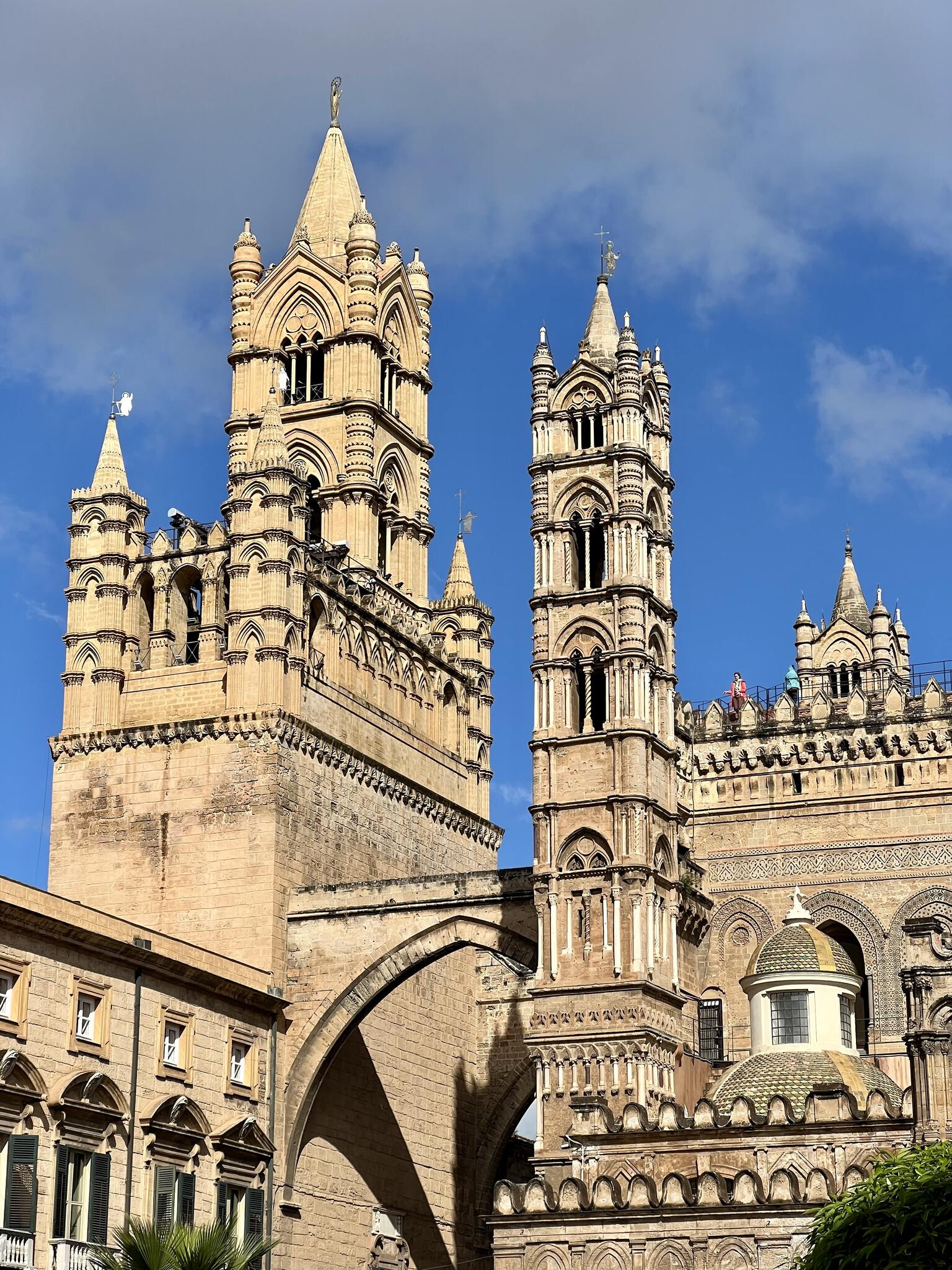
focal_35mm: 77
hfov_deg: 19.1
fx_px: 2824
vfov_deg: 25.3
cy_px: 635
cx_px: 476
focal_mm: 9
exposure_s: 1/1167
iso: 32
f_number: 2.8
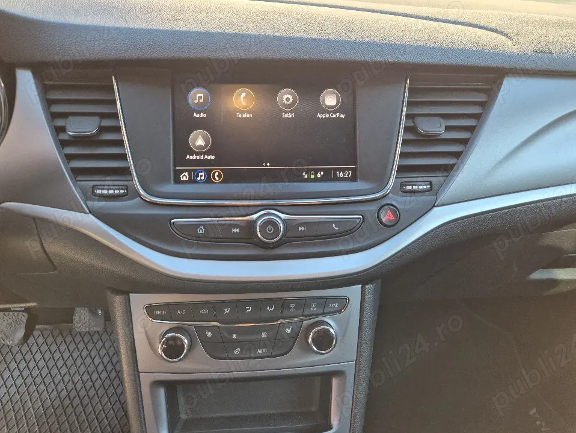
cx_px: 283
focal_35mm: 24
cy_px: 210
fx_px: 399
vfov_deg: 56.8
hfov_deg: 71.6
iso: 200
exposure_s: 1/182
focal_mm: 5.4
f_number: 1.8
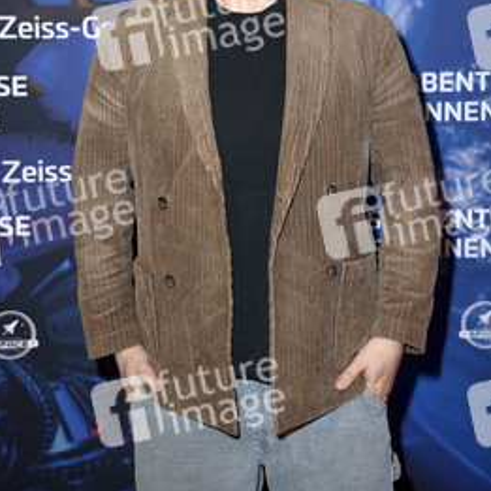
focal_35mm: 91
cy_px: 120
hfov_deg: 19.1
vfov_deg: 19.0
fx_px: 1460
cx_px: 243
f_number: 5.6
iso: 640
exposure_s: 1/125
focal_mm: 70
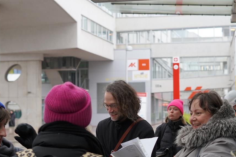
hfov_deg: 23.4
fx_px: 570
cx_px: 123
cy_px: 88
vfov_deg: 15.7
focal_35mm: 87
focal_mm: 50
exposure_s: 1/160
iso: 640
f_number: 4
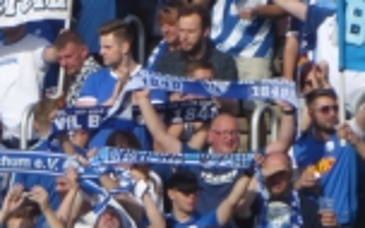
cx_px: -79
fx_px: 22422
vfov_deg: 0.6
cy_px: -98
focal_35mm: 2254
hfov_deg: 0.9
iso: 80
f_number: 6.4
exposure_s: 1/250
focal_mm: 129
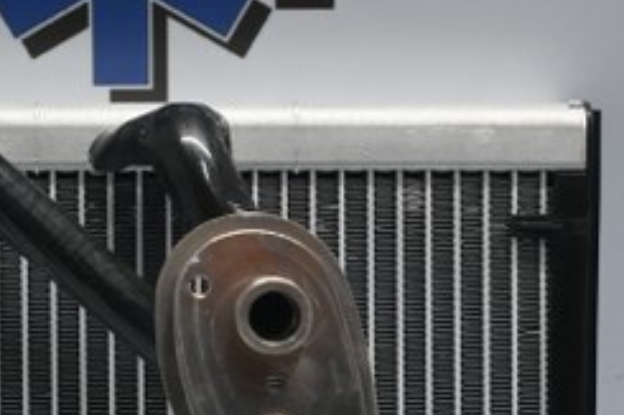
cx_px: 186
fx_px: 2546
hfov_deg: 13.9
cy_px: 486
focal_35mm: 147
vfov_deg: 9.2
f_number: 5.6
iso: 1000
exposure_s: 1/60
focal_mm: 40
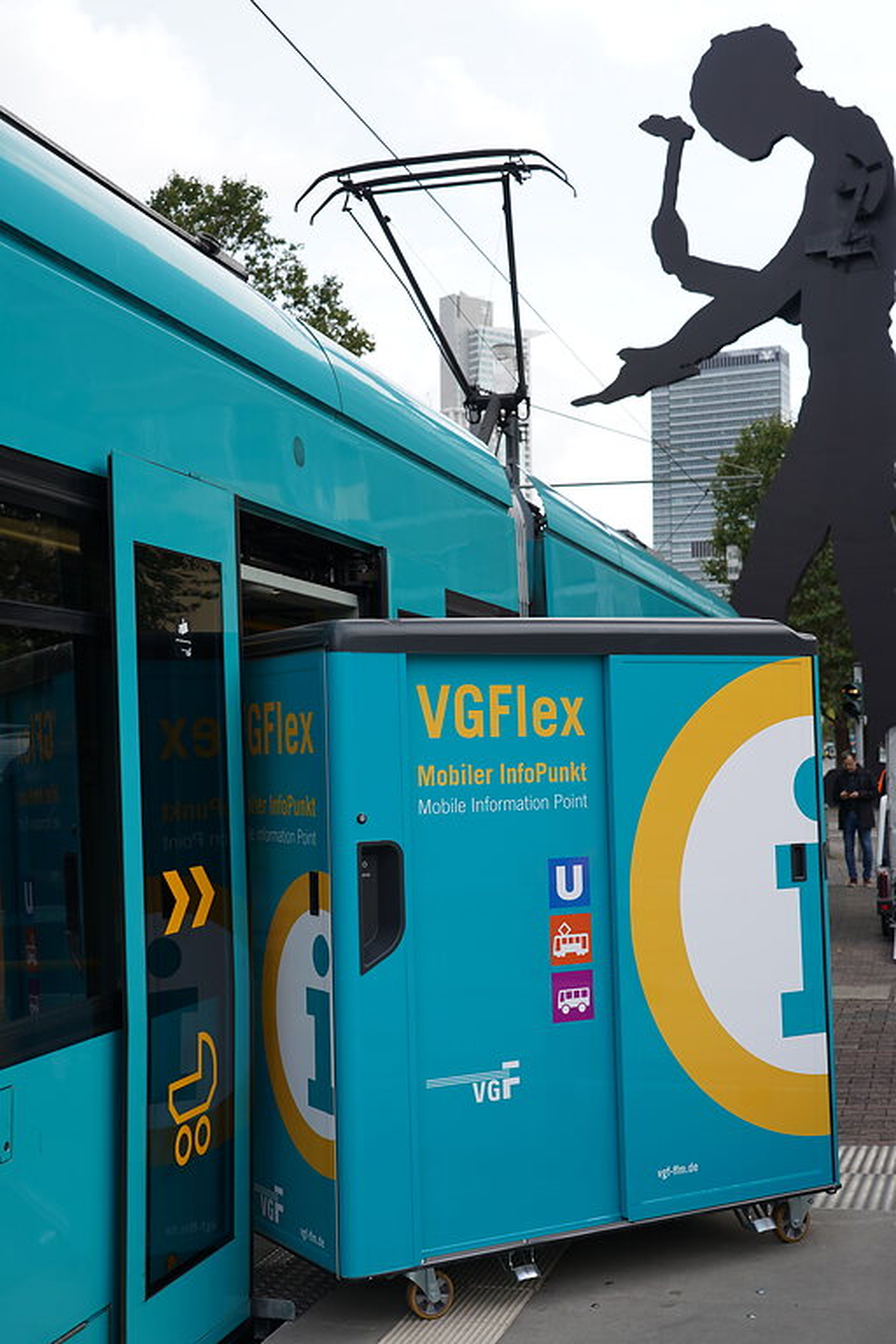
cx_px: 448
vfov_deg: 44.5
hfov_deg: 30.5
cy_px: 672
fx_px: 1643
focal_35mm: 44
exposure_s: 1/160
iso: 100
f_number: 6.3
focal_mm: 44
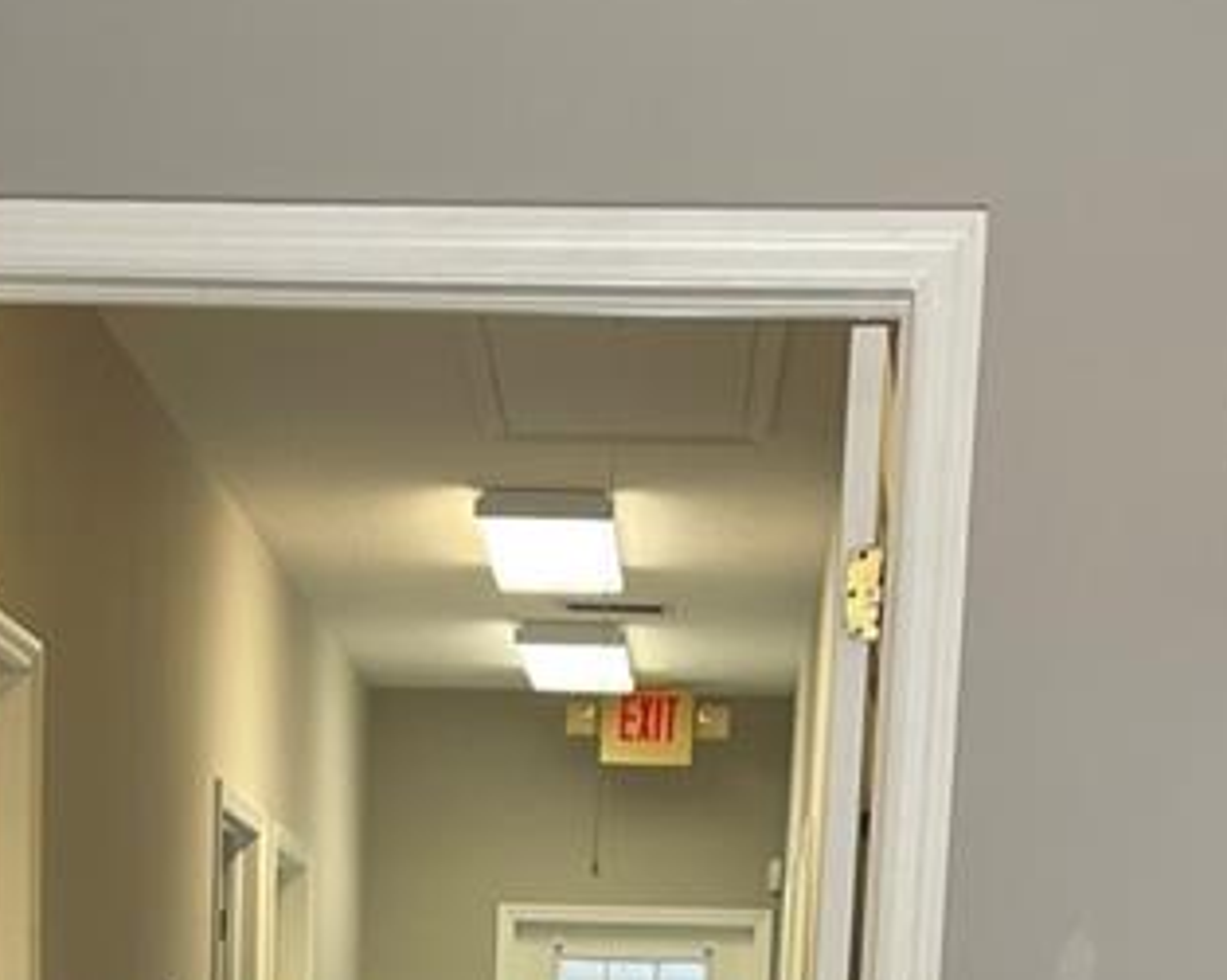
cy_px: 1878
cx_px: 387
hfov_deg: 19.7
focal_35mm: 97
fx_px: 3521
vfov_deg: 13.8
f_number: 1.6
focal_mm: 5.1
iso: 80
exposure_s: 1/120
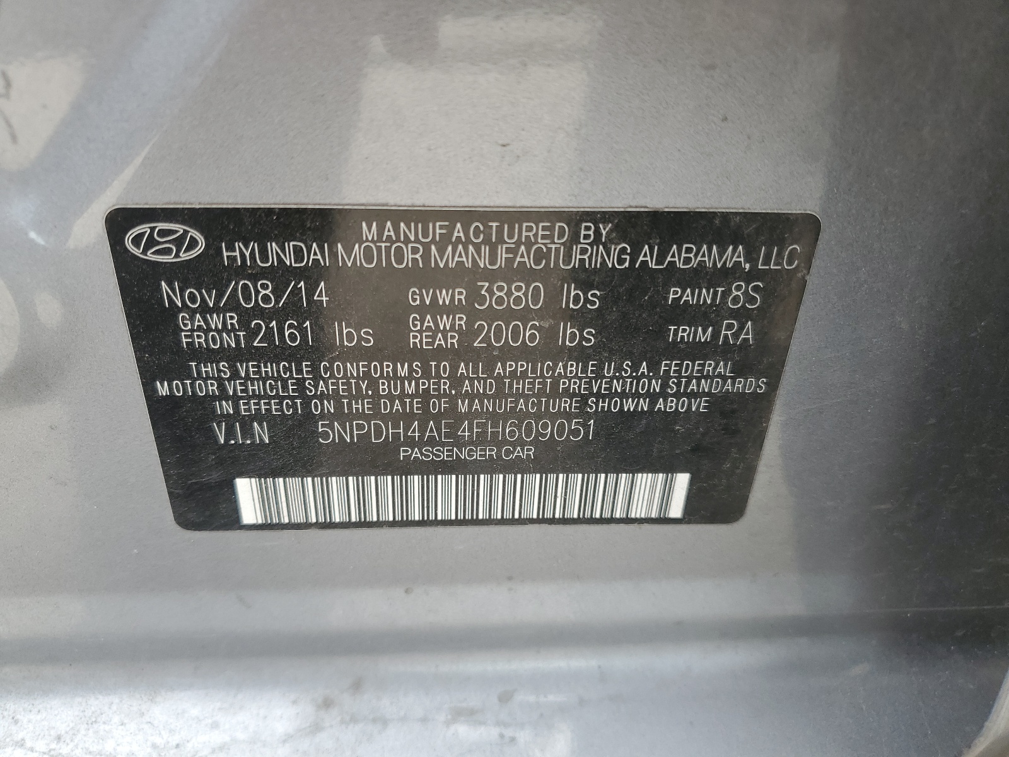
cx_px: 504
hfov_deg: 67.3
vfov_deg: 53.1
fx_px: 758
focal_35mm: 26
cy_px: 378
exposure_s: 1/147
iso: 50
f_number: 1.5
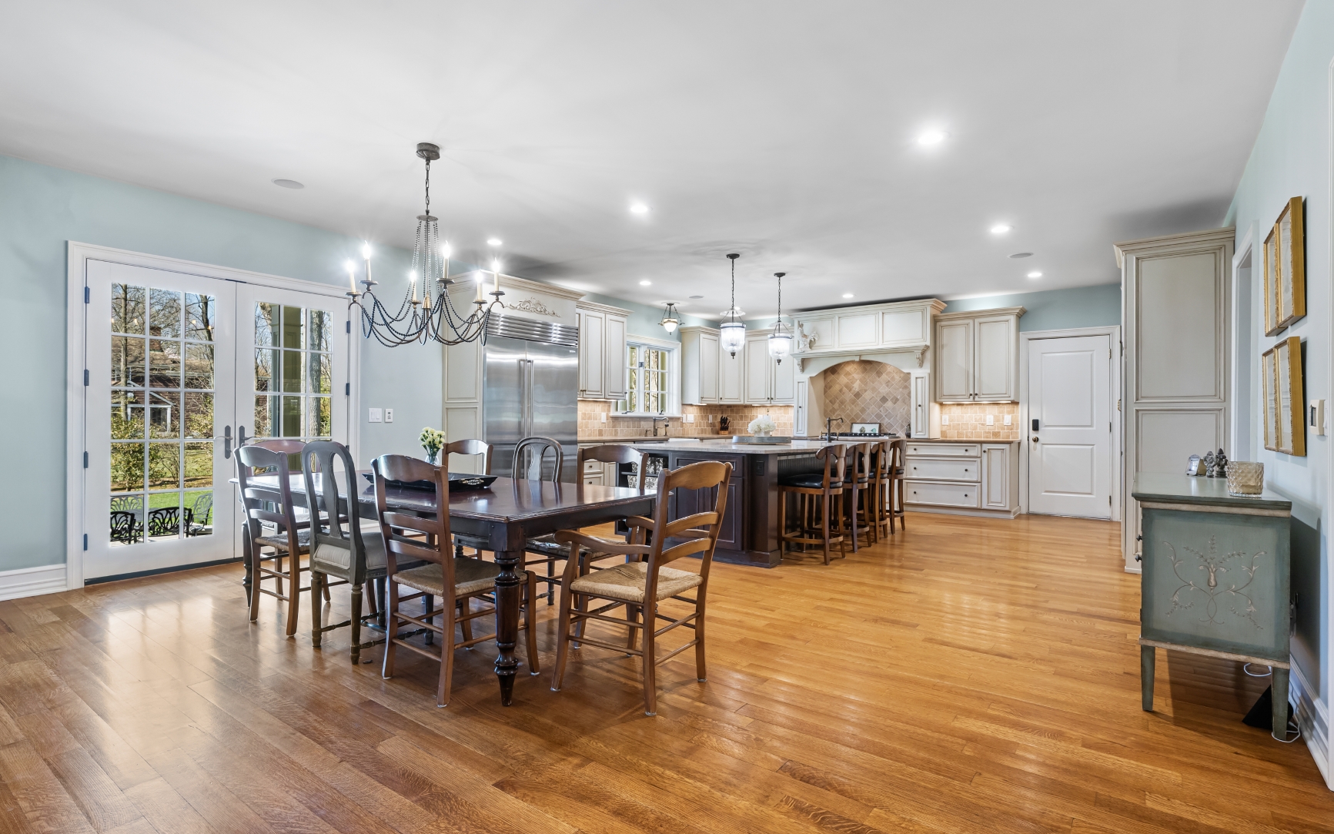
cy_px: 403
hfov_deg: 91.1
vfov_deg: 65.0
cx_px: 647
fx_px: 654
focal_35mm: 18
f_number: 9
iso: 400
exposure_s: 1/1.25
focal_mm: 17
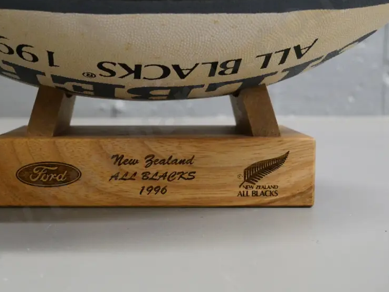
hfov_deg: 38.0
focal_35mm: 50
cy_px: 131
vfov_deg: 29.1
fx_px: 562
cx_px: 147
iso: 3200
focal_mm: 18
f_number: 5.6
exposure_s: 1/100
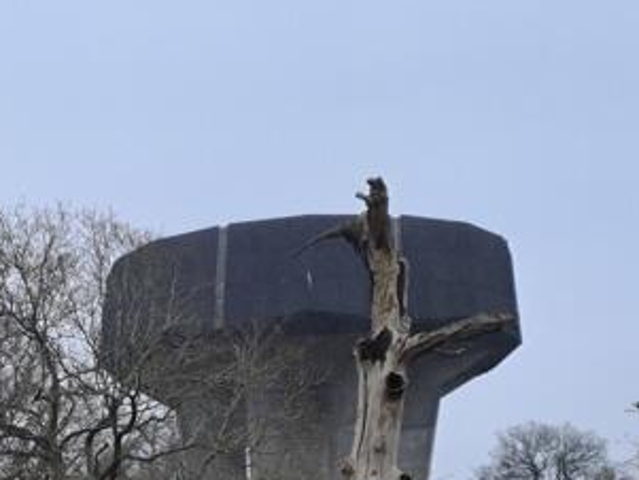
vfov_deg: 15.8
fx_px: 1570
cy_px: 741
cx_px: 81
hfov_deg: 22.5
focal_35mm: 85
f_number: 1.8
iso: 32
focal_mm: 4.65
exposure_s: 1/161
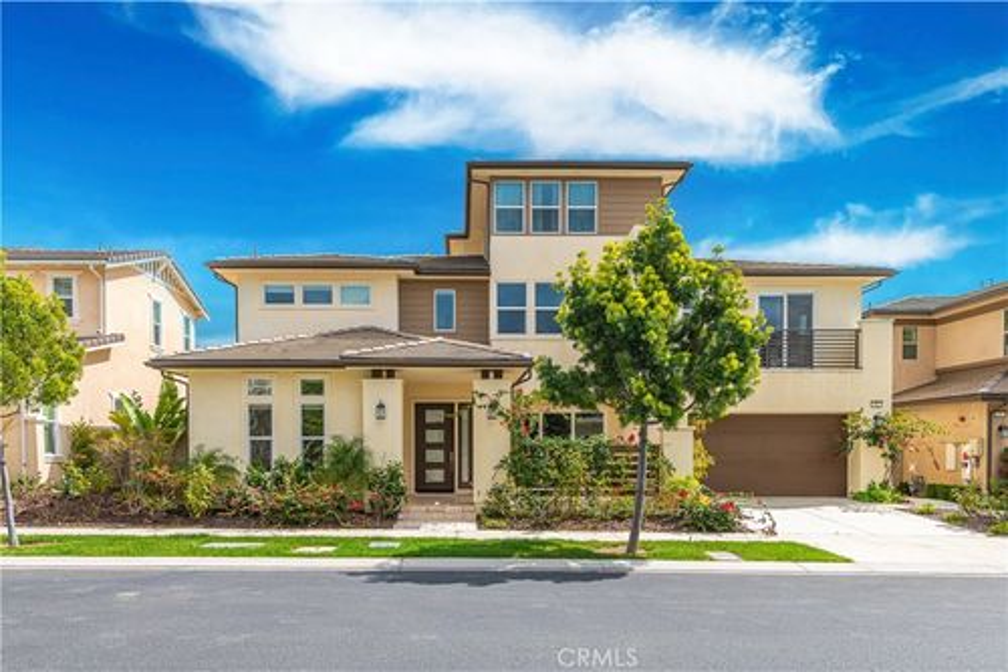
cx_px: 504
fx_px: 672
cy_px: 336
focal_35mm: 24
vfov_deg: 53.1
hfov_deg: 73.8
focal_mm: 24
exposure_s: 1/400
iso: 100
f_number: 7.1
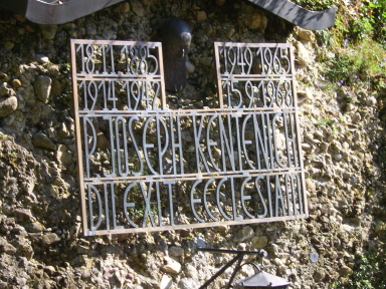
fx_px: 1528
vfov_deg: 10.8
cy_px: 137
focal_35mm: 137
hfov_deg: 14.4
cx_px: 217
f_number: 5.7
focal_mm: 23.4
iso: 100
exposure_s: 1/200
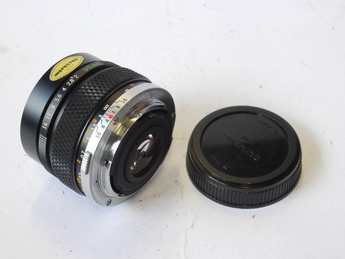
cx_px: 172
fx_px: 598
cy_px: 130
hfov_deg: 32.2
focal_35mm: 60
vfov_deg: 24.4
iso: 800
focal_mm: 30
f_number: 10
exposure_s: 1/50
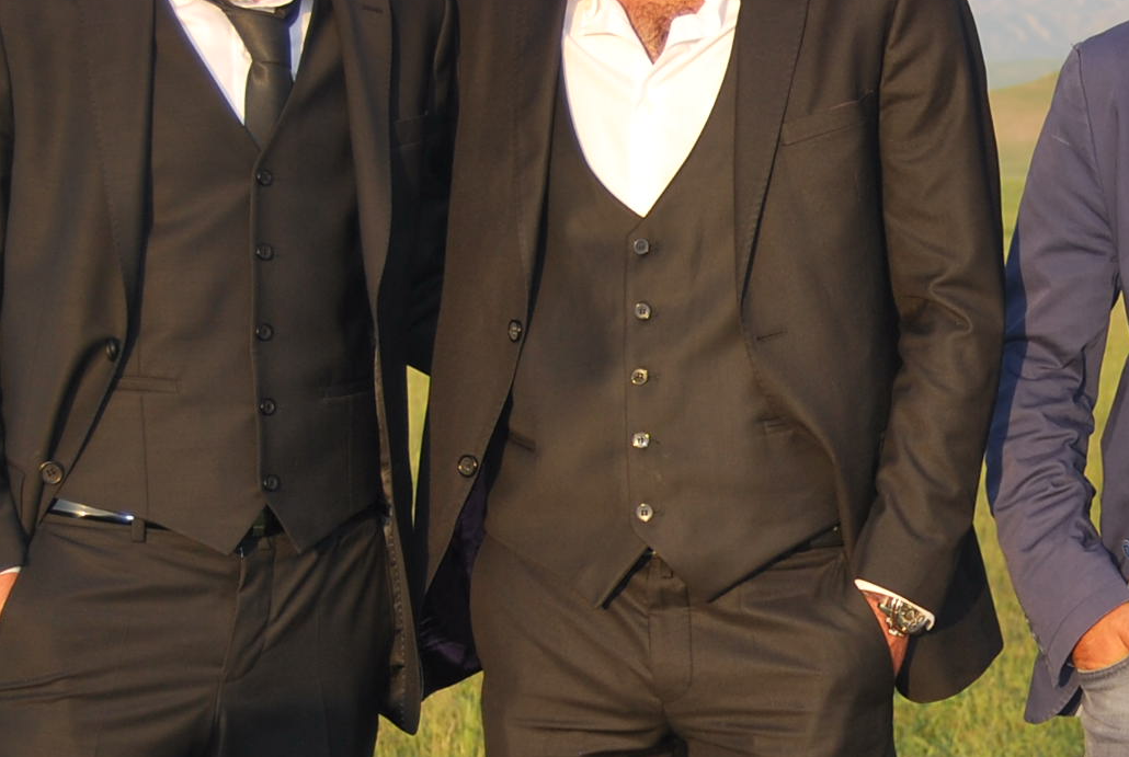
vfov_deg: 10.2
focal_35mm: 135
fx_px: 4242
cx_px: 1077
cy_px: 601
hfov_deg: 14.9
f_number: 4.5
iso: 100
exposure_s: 1/160
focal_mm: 32
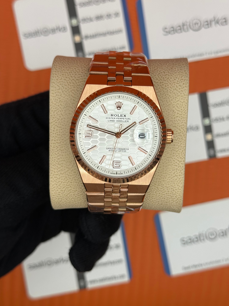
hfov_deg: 30.3
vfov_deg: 39.7
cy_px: 153
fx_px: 423
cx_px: 114
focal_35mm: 48
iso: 64
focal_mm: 6.76
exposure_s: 1/951
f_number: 1.78
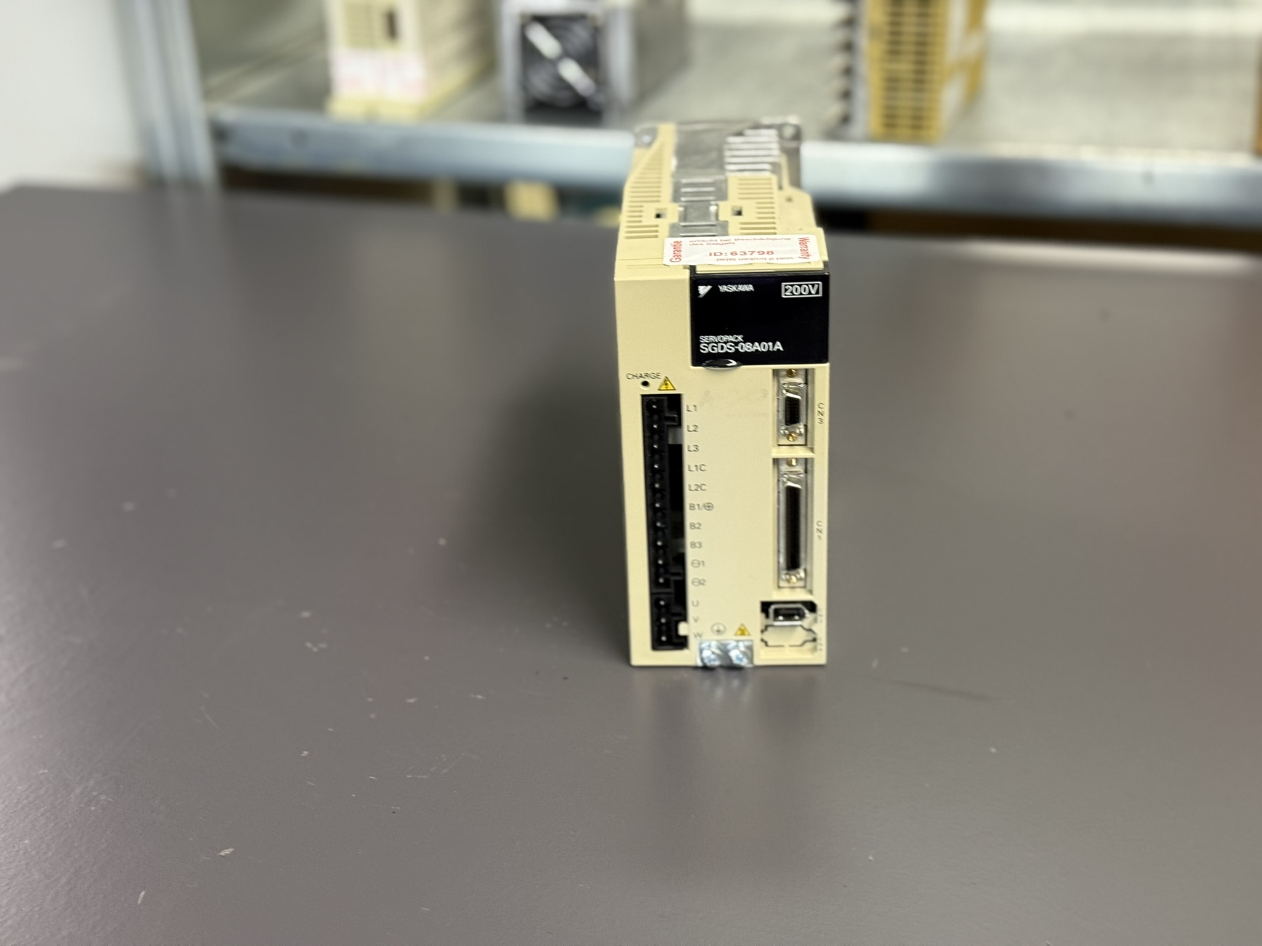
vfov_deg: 30.3
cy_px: 473
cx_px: 631
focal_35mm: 48
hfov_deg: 39.7
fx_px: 1750
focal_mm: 6.76
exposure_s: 1/33
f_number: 1.78
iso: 200
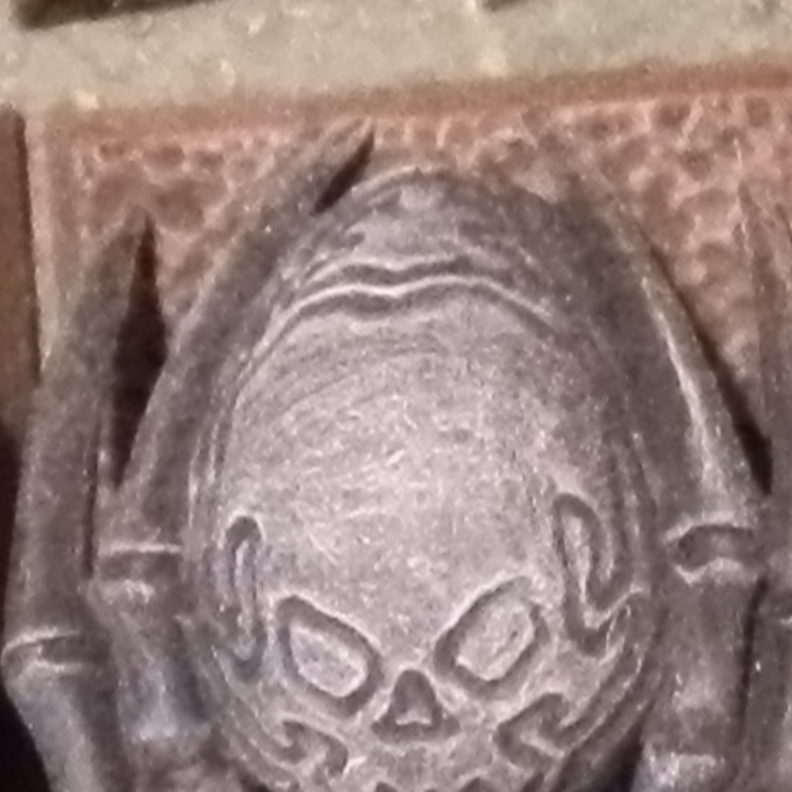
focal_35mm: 232
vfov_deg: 7.5
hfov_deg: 7.4
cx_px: 1250
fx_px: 6005
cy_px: -168
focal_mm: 5
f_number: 3.1
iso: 400
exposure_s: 1/40
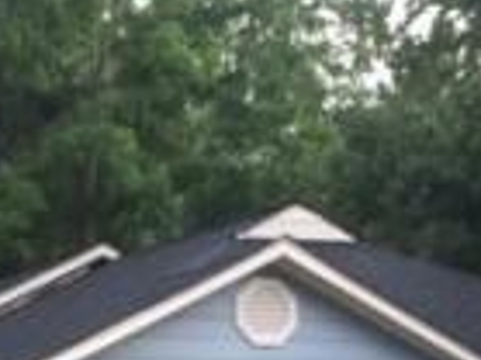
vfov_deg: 11.8
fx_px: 1680
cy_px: 495
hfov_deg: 16.3
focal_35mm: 121
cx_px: 190
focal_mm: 4.15
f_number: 2.2
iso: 50
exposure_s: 1/120
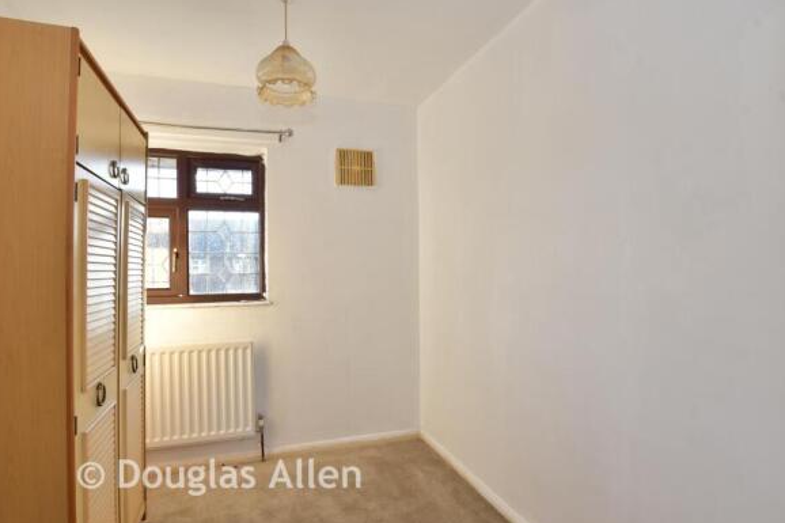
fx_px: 371
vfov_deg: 70.4
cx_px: 366
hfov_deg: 93.2
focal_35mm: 17
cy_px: 271
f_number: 8
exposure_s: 1/13
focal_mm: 10
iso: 125
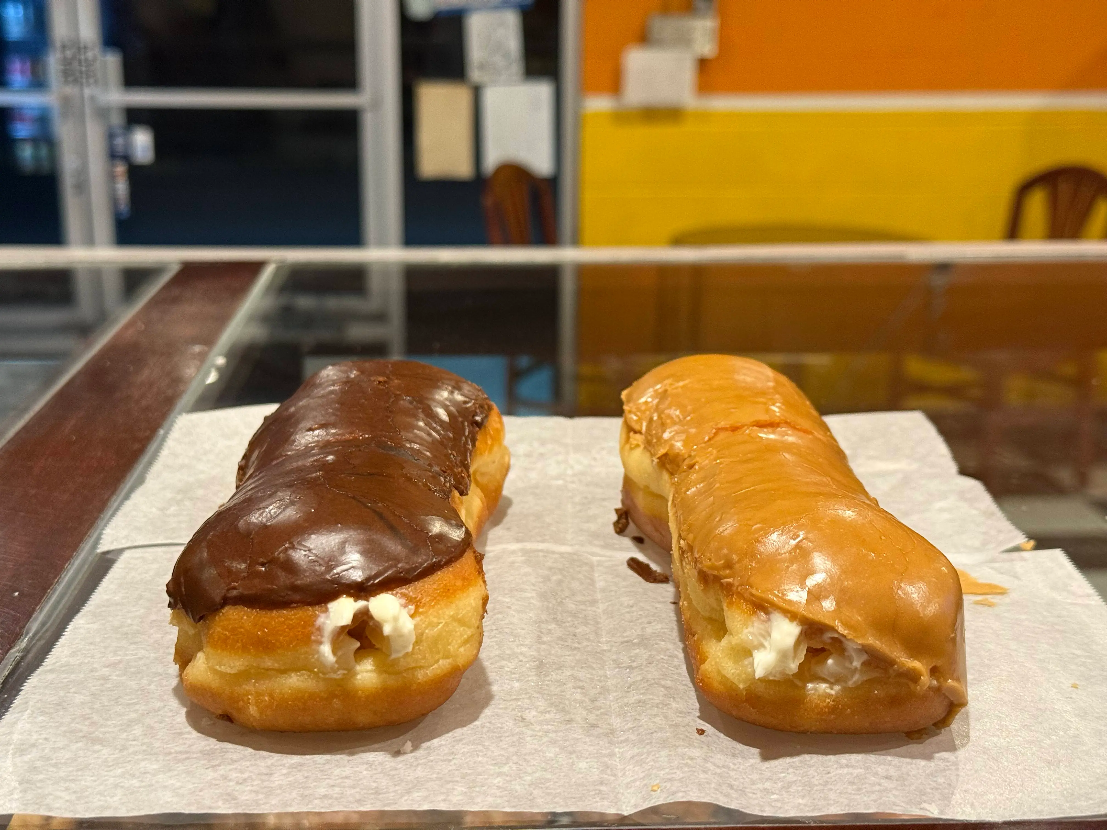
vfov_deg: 30.3
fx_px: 1535
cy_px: 415
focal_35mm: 48
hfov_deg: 39.7
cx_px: 554
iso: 200
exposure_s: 1/40
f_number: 1.78
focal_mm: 6.76
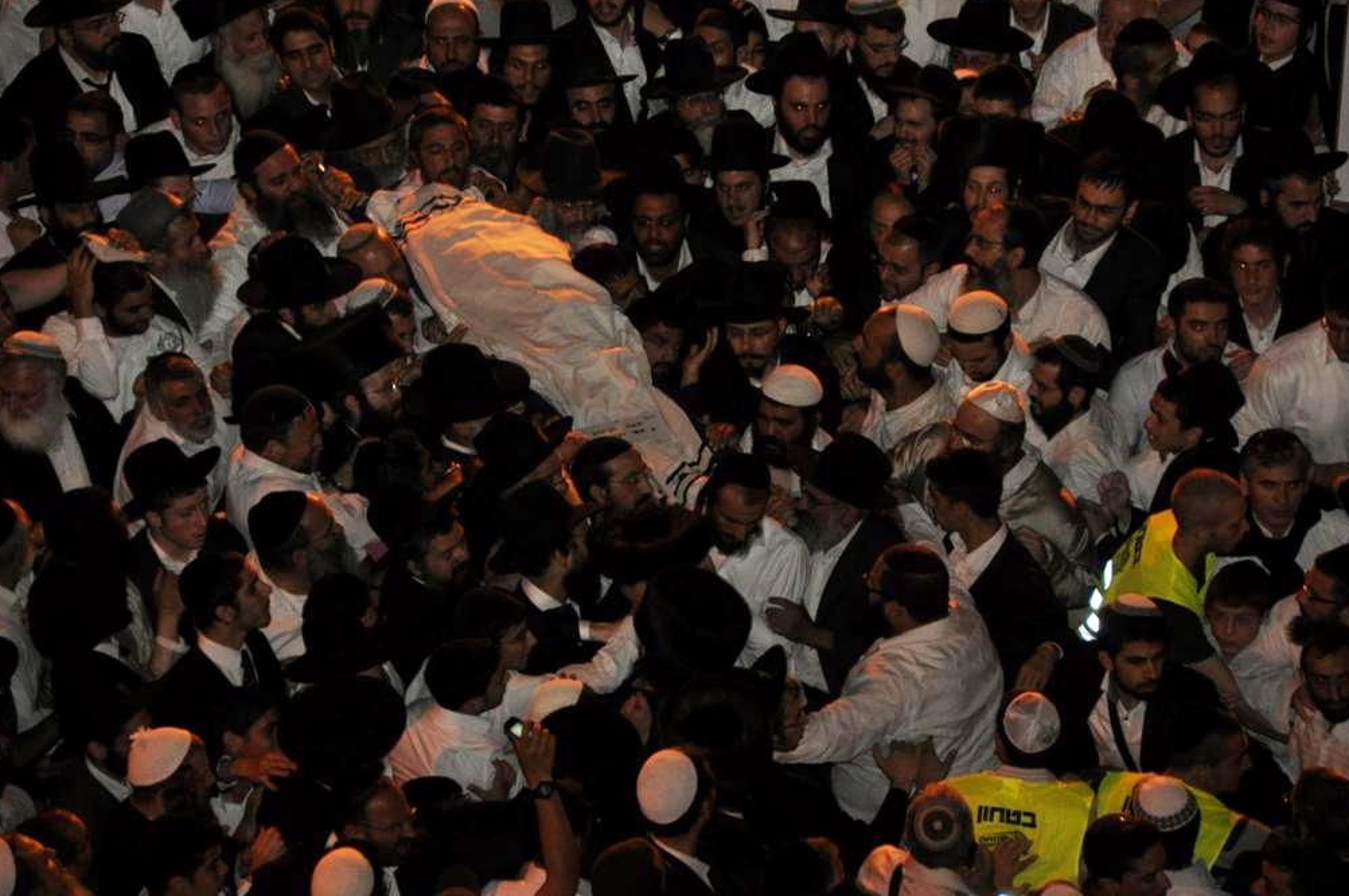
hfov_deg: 10.4
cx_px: 679
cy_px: 449
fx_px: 7447
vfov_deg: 6.9
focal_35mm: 199
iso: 800
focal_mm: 130
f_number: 5.6
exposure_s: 1/60
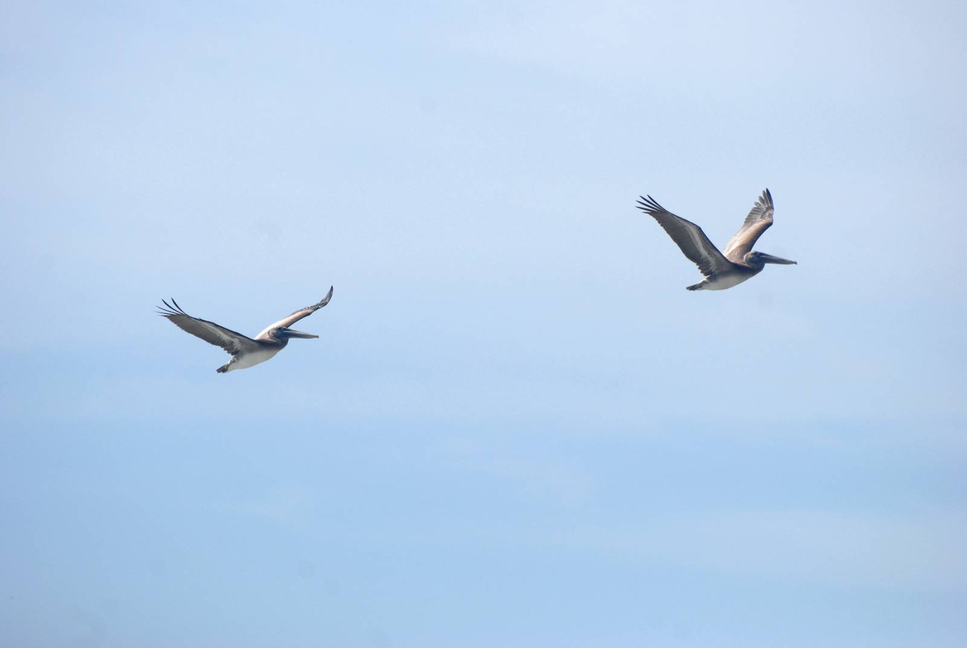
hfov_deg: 5.7
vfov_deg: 3.8
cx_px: 484
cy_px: 324
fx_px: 9681
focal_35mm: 360
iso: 400
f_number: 7.1
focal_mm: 240
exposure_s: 1/3200
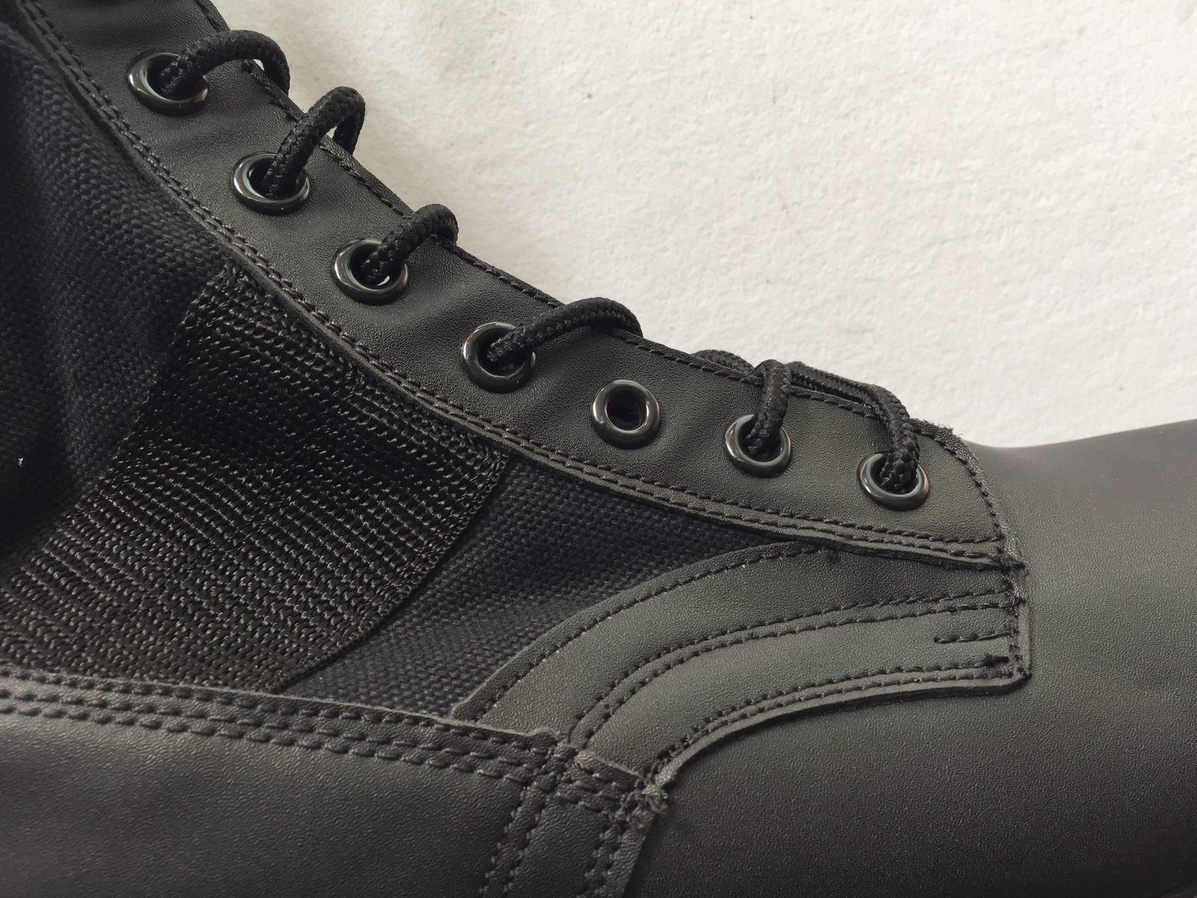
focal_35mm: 30
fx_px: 1037
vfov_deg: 46.8
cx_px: 598
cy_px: 457
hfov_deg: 60.0
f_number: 2.2
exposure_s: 1/50
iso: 32
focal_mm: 4.15
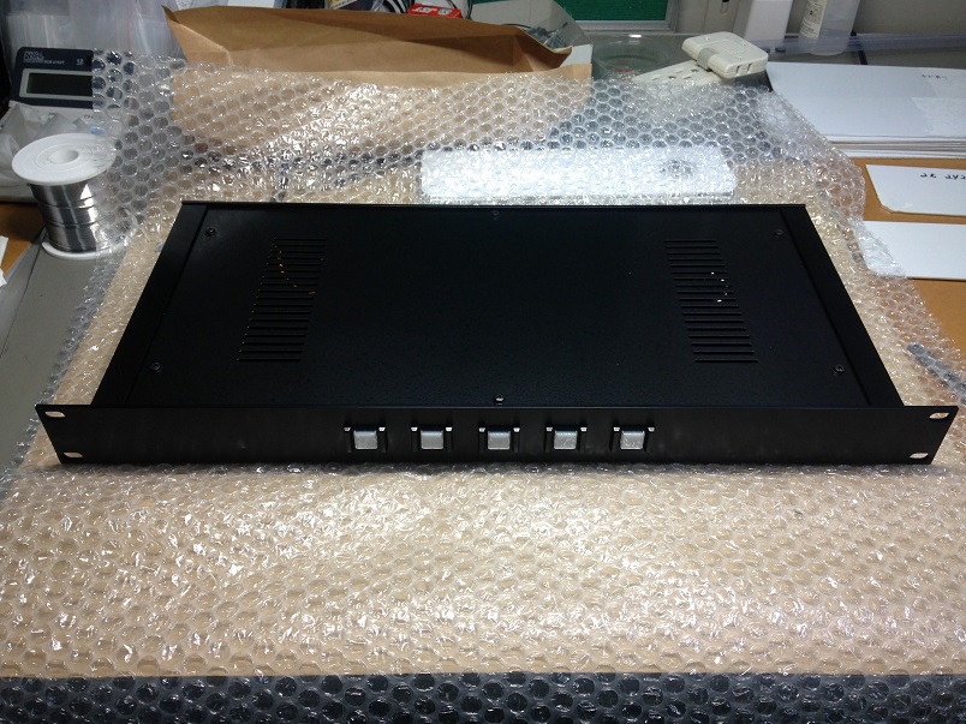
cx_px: 483
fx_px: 921
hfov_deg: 55.4
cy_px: 362
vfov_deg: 42.9
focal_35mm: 33
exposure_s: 1/40
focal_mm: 4.12
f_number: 2.4
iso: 50
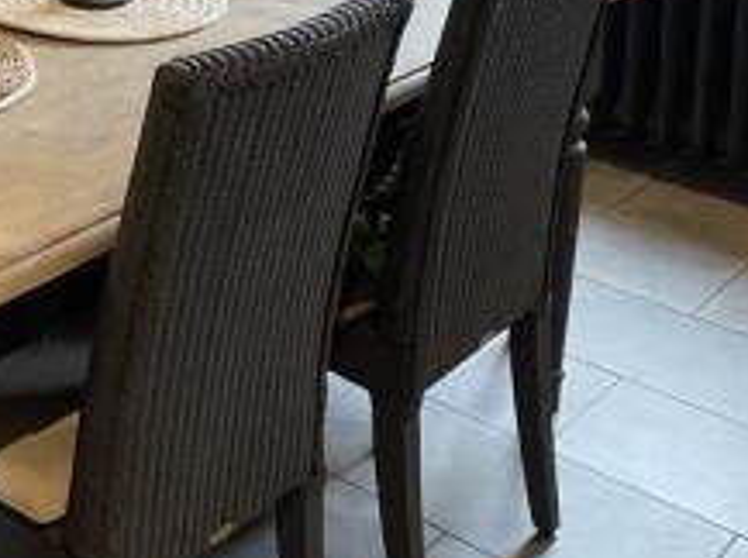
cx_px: -5
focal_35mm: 70
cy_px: -181
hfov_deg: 26.3
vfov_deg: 19.3
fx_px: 1510
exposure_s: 1/50
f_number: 1.6
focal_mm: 4.2
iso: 200
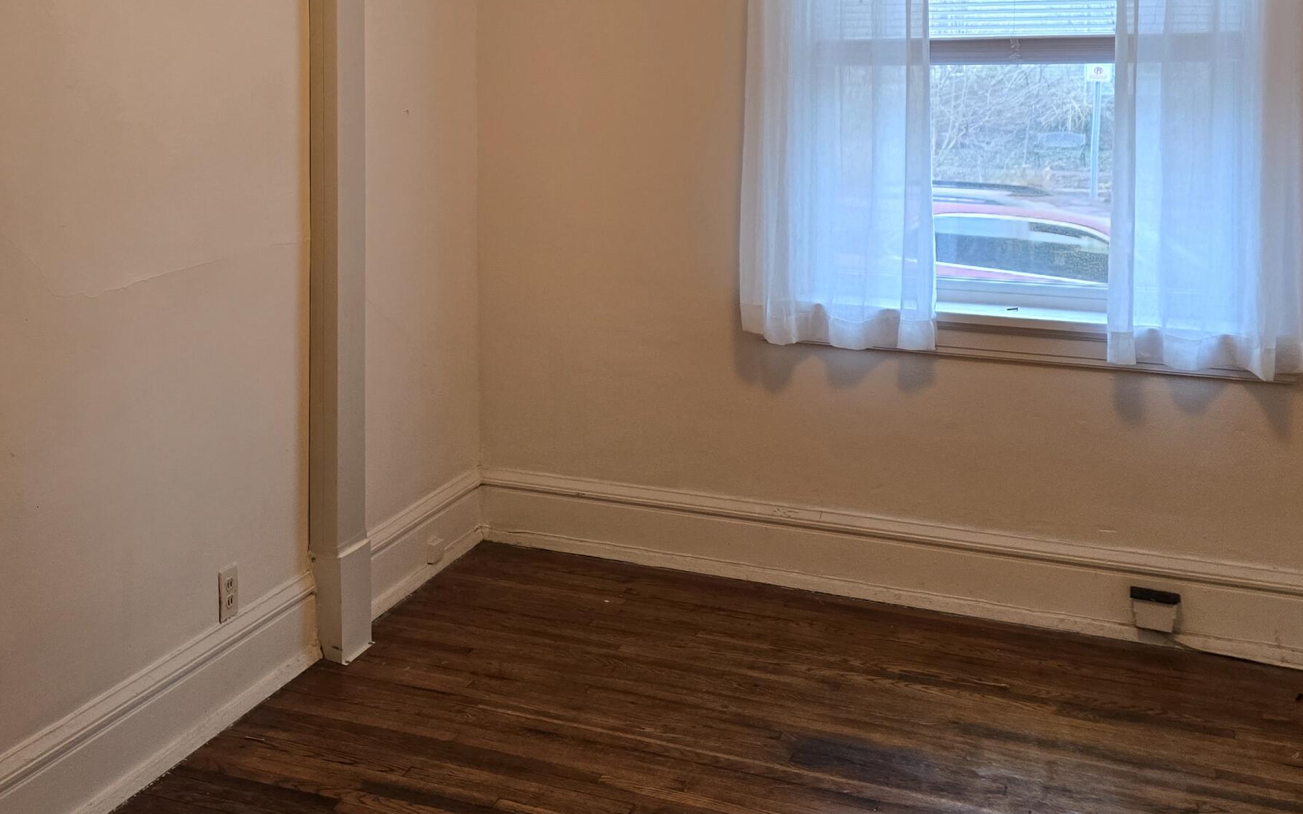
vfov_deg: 30.1
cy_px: 100
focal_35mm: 41
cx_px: 423
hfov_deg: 47.3
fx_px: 1456
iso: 125
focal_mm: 6.3
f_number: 1.7
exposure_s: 1/120
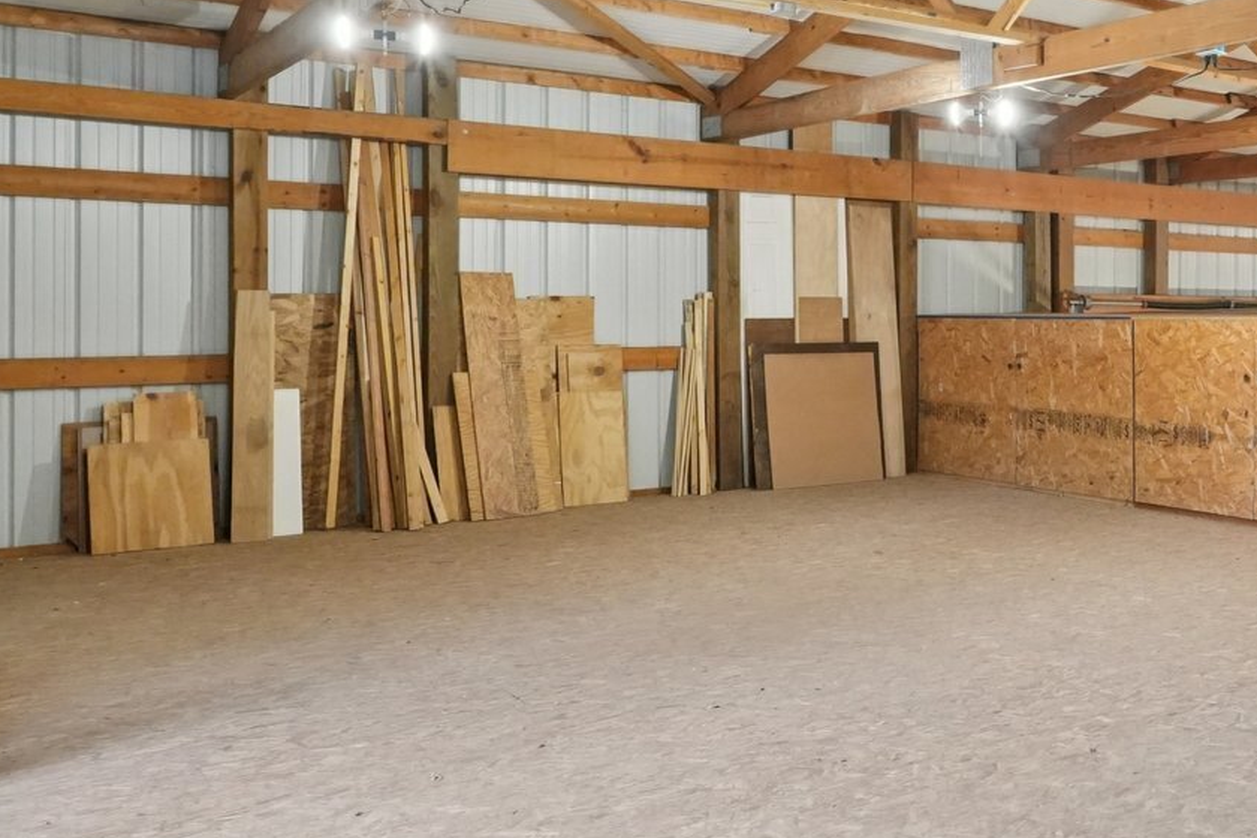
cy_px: 297
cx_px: 1279
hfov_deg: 42.3
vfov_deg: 34.0
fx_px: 1362
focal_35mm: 39
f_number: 8
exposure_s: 1/30
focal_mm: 16
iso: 5000
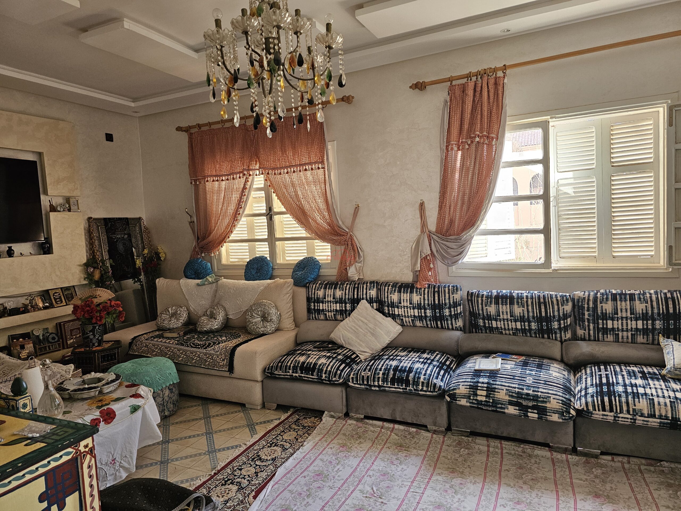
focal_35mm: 23
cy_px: 256
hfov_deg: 73.9
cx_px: 340
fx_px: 452
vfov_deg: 58.9
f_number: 1.7
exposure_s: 1/120
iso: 250
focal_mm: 6.3
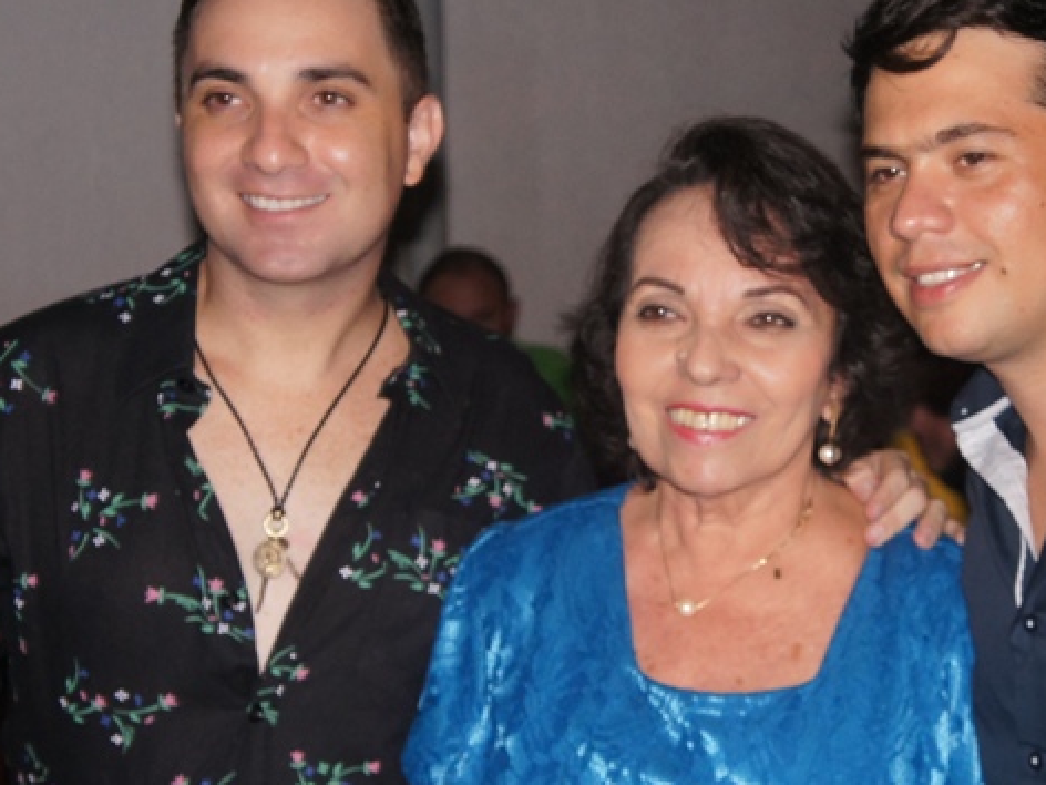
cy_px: 481
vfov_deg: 16.8
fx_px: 2659
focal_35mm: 88
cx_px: 707
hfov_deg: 22.2
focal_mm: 32
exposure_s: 1/60
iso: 800
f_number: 4
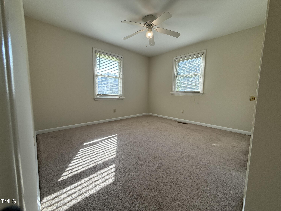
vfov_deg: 85.7
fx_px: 114
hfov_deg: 102.1
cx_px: 140
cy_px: 106
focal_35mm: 14
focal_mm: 2.22
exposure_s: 1/144
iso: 64
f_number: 2.2
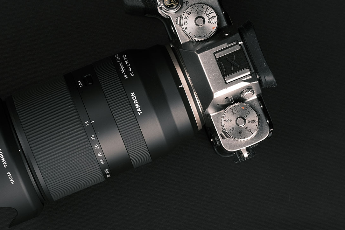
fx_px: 1591
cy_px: 95
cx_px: 134
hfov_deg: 12.4
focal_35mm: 166
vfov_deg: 8.3
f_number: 8
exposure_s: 1/160
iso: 160
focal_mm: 80
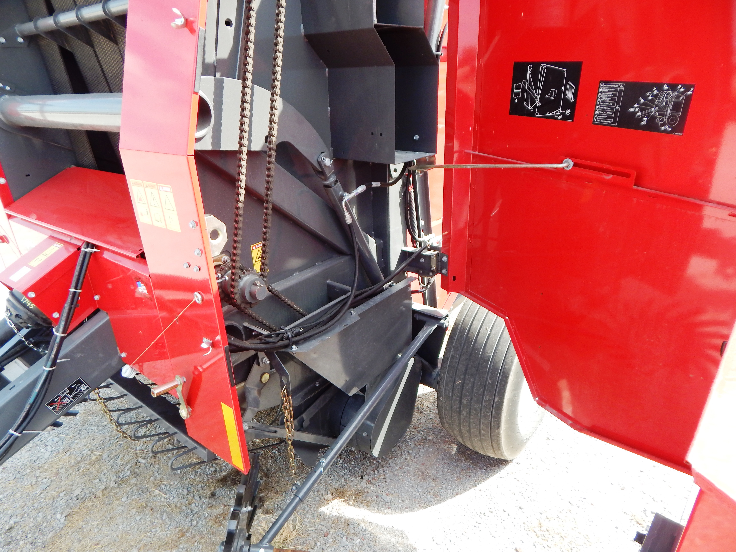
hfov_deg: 76.4
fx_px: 468
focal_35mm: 22
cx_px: 368
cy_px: 276
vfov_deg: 61.1
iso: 125
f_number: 3
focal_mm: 4
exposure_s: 1/320
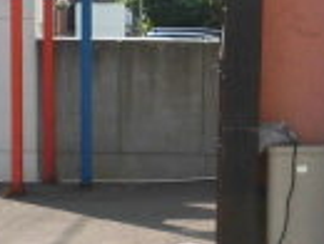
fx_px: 1107
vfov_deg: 12.2
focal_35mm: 118
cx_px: 202
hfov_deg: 16.6
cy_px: 311
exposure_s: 1/640
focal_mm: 4.3
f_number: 3.1
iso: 100
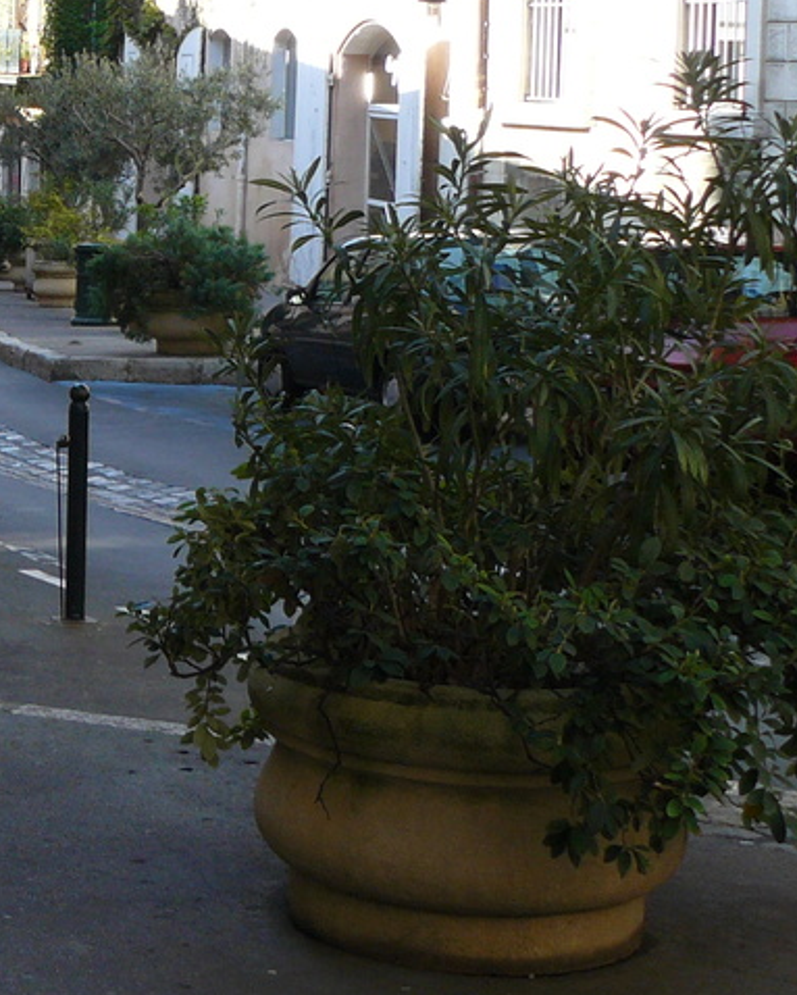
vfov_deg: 20.2
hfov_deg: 15.1
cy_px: 237
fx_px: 2769
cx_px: -420
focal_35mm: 94
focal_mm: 6
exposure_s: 1/125
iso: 100
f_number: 4
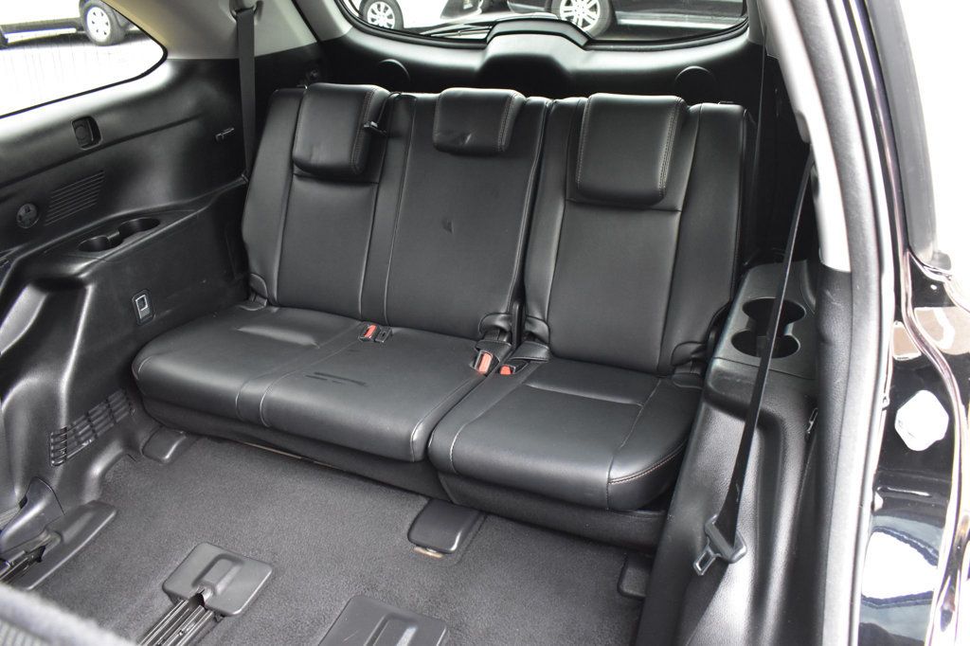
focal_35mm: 27
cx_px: 485
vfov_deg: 47.9
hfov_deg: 67.4
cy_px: 323
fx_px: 727
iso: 2500
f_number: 7.1
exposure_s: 1/40
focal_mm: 18
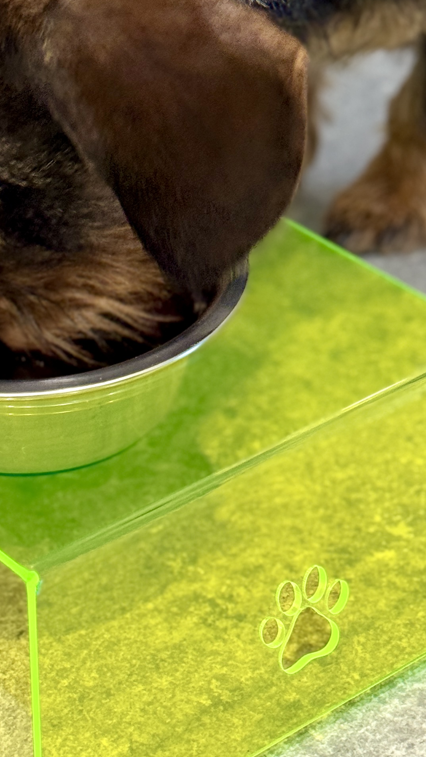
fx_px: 2229
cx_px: 111
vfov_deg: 19.3
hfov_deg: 10.9
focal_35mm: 111
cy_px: 323
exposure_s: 1/50
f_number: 1.78
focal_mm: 6.76
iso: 160
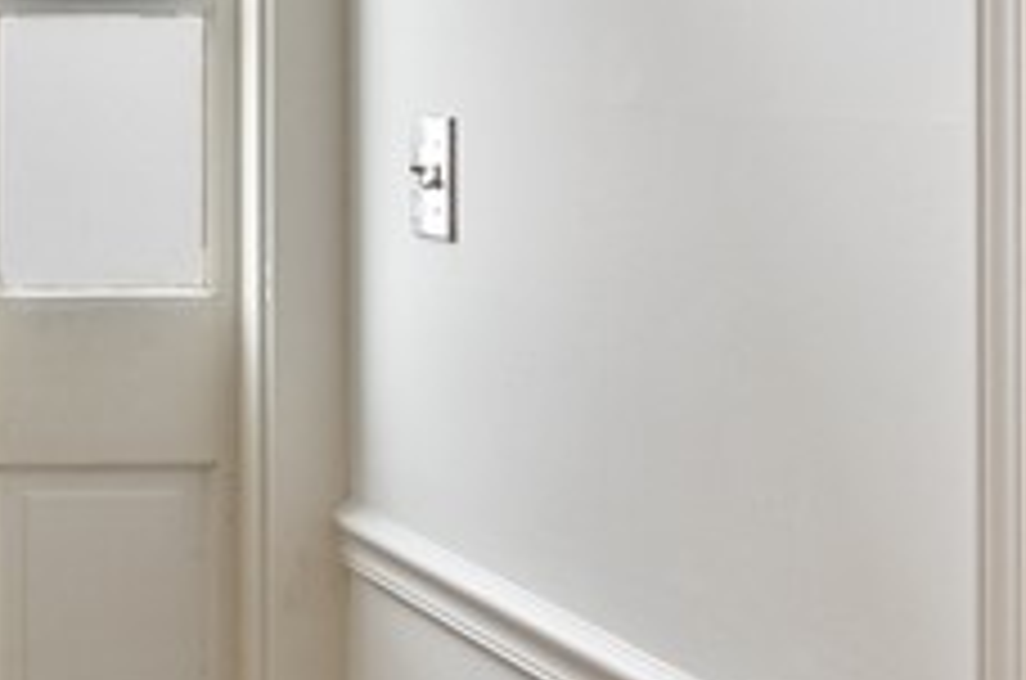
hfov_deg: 16.9
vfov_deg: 12.4
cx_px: -549
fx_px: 3108
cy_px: 106
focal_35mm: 109
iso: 400
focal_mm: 22.9
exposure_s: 1/6
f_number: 6.3
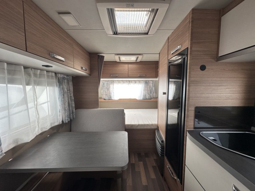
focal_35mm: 14
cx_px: 128
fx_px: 103
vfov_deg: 85.7
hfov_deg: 102.1
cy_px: 96
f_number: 2.2
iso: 64
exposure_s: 1/99
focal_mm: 2.22
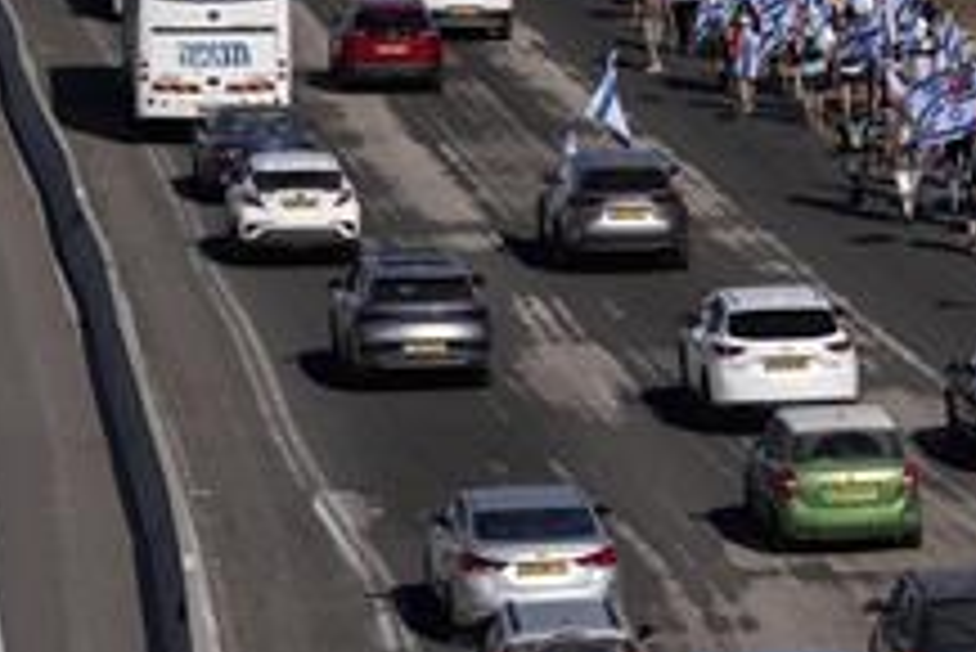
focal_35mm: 353
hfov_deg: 5.8
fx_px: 9576
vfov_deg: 3.9
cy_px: -173
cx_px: 567
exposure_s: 1/3200
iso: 200
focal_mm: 118
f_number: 6.3
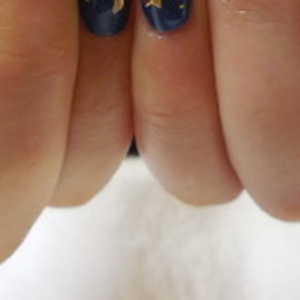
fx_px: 657
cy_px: -25
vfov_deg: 24.2
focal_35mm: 67
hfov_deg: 25.7
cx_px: 129
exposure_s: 1/30
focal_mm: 4.5
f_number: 3.3
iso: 280
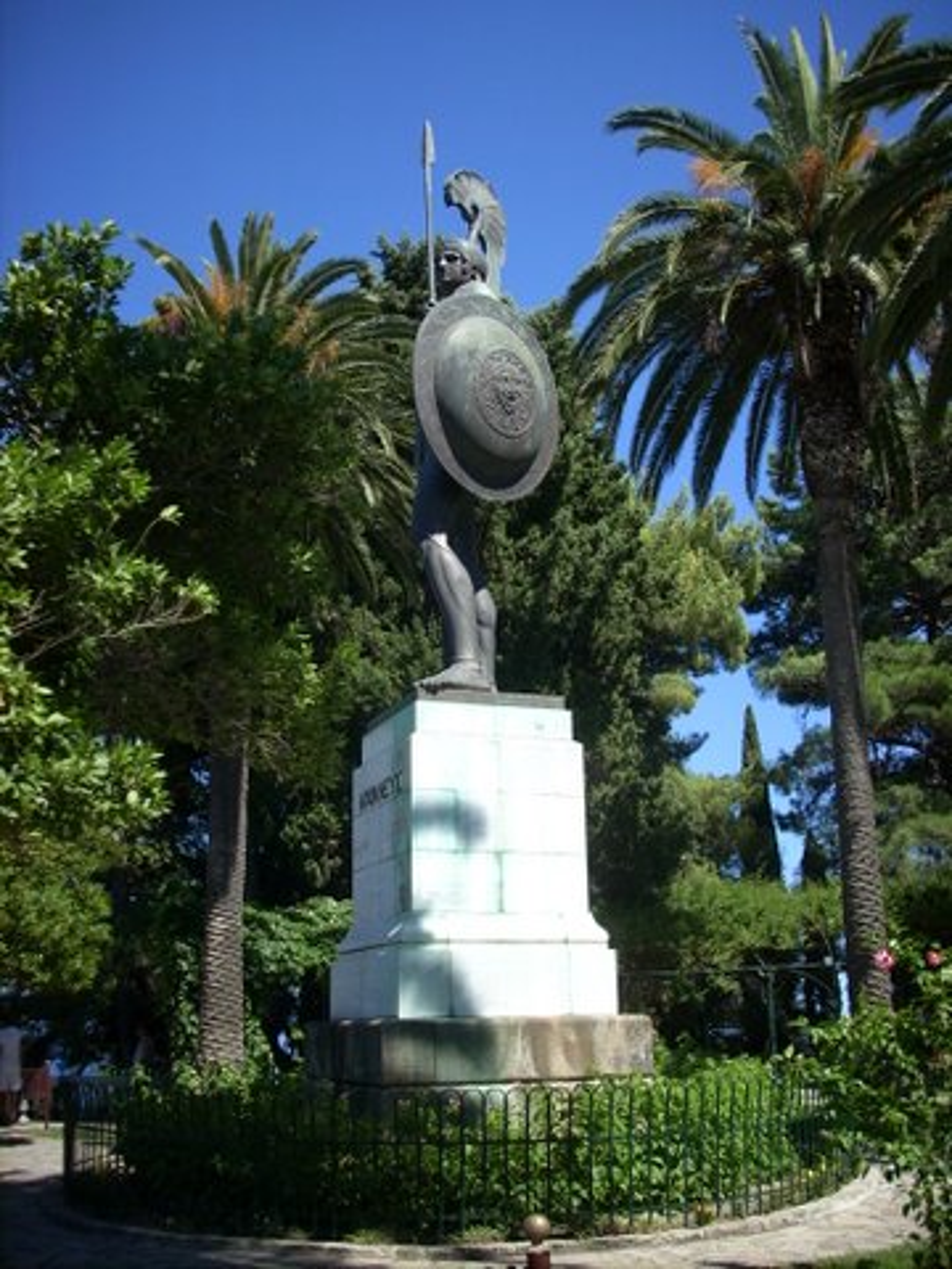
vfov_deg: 50.1
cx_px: 476
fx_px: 1357
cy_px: 634
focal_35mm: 37
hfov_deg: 38.7
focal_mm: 6.2
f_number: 5.6
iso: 64
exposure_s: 1/185
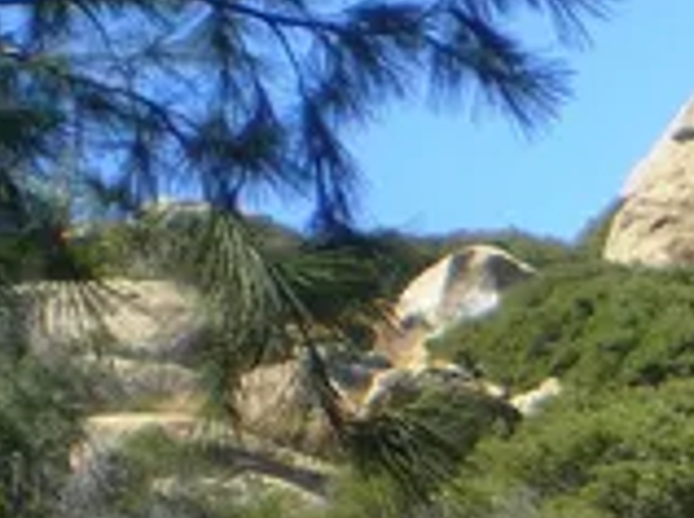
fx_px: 3043
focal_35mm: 152
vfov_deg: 9.6
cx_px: 1219
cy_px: 658
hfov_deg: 12.0
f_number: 4.6
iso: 50
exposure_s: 1/160
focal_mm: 6.3
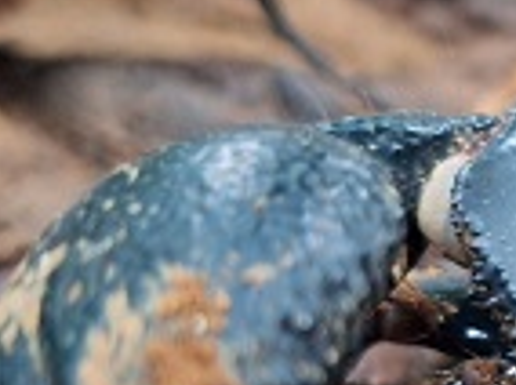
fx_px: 1935
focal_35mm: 130
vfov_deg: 11.3
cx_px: 843
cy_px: 363
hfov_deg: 14.0
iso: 500
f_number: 1.8
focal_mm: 5.54
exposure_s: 1/20
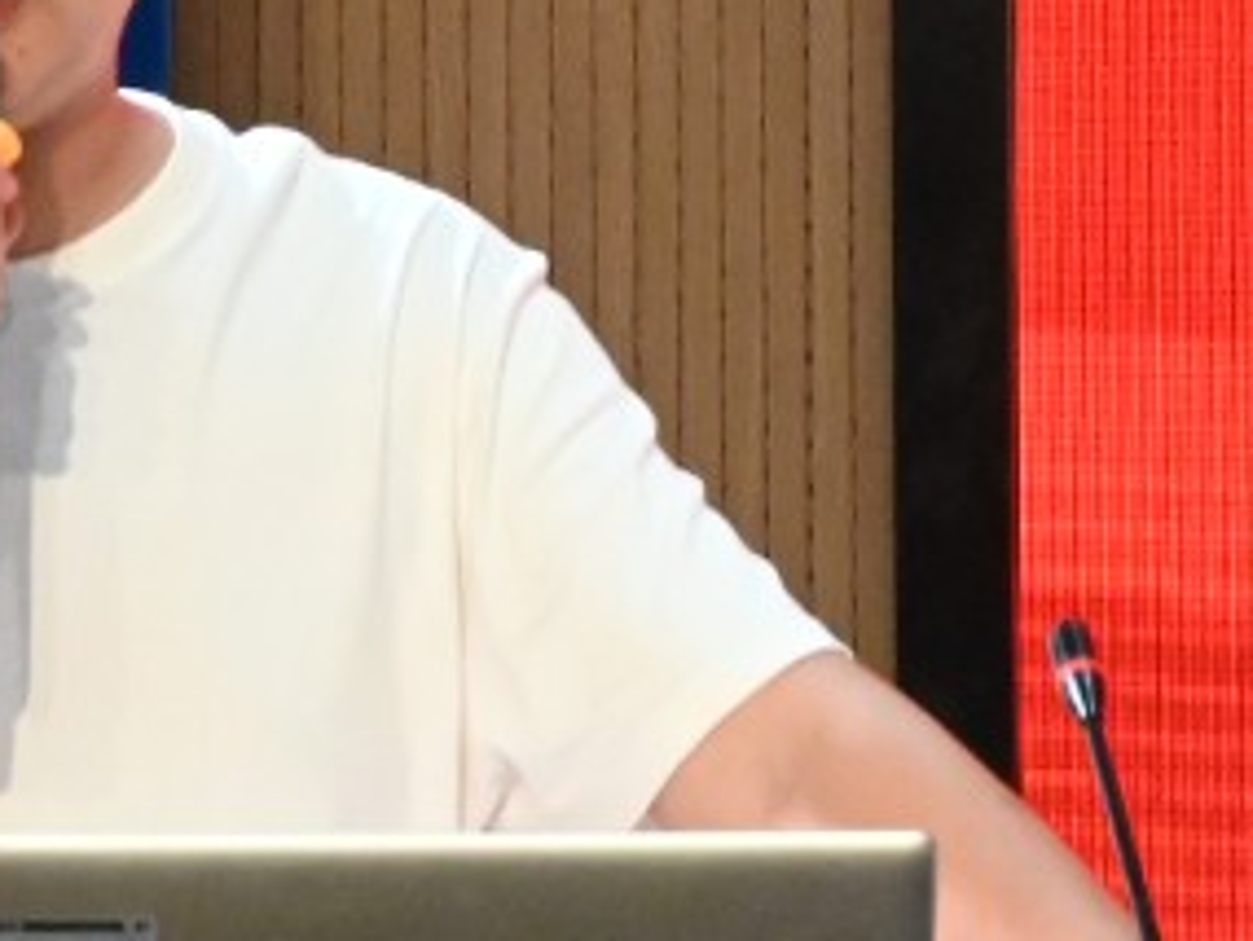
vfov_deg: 3.7
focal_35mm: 404
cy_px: 117
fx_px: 14630
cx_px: -123
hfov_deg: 4.9
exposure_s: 1/80
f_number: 22
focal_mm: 75
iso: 16000
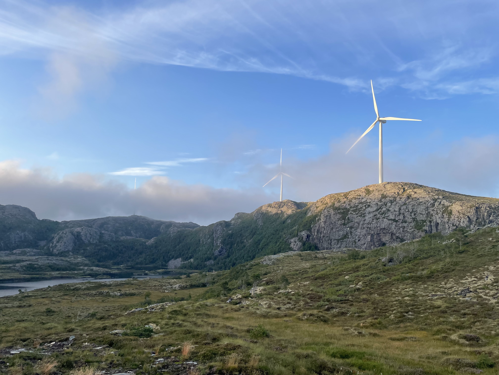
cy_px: 188
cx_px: 250
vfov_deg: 53.1
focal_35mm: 26
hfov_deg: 67.3
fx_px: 375
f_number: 1.6
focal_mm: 4.2
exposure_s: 1/1401
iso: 32
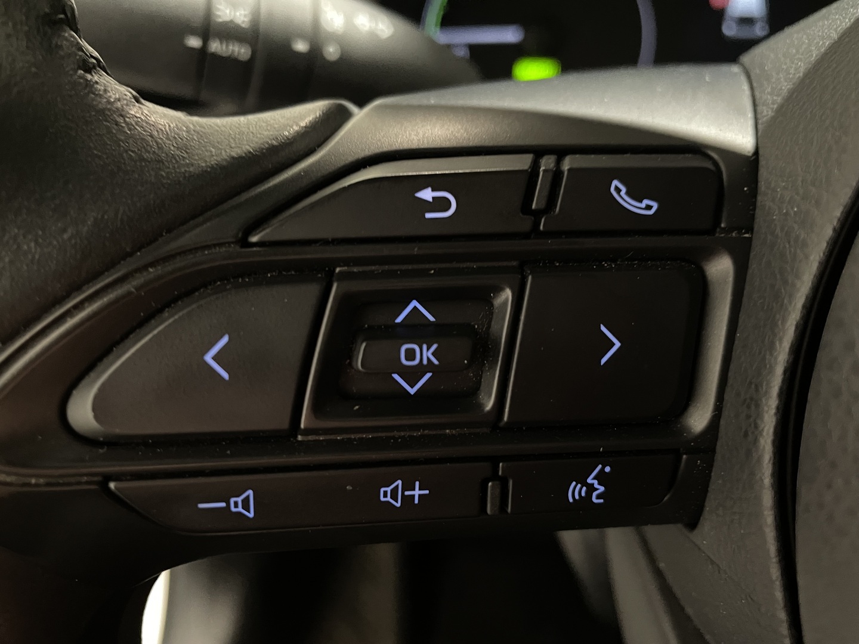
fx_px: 645
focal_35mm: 26
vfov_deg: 53.1
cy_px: 322
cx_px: 430
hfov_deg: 67.3
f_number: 1.6
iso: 1000
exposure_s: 1/25
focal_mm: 4.2
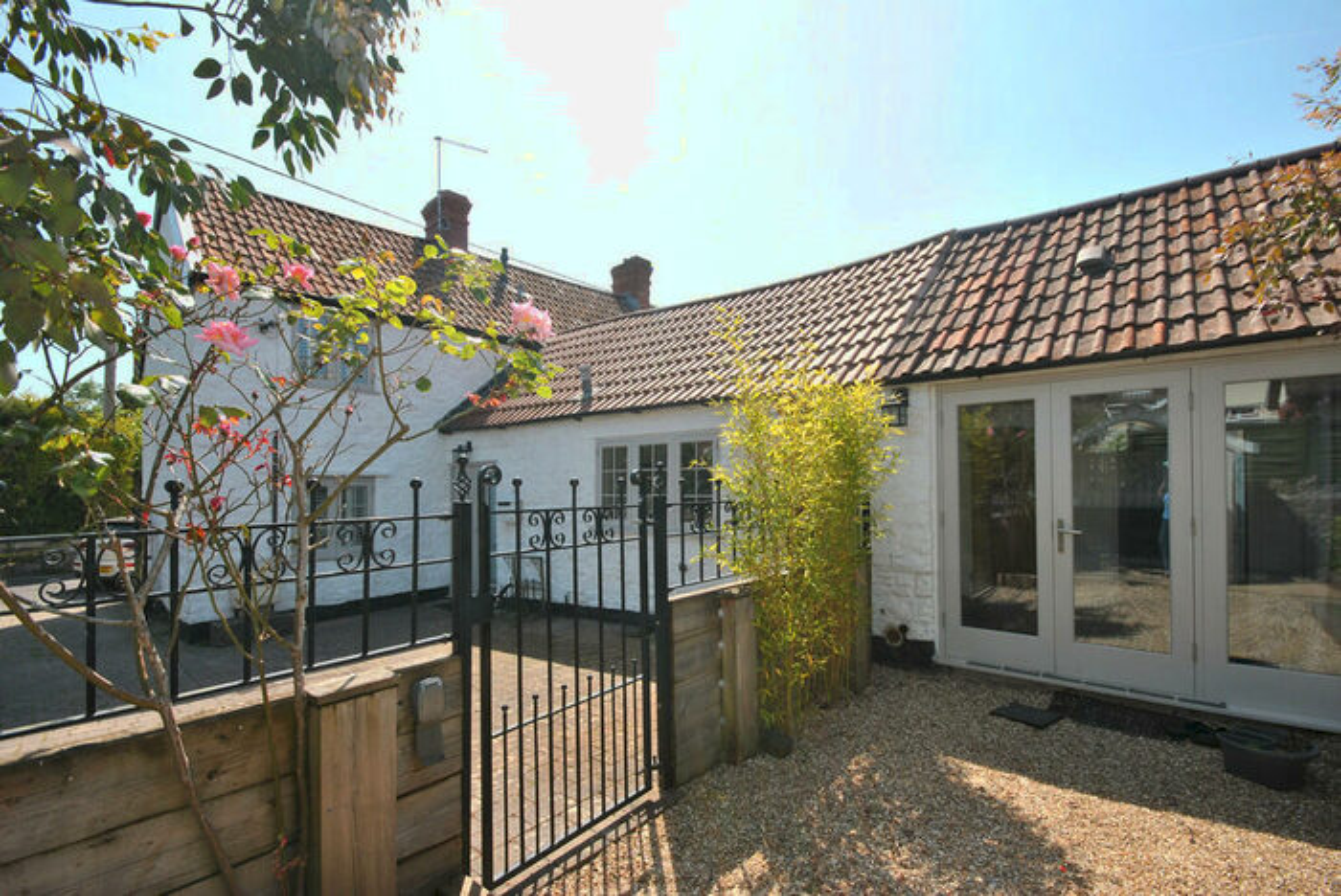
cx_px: 670
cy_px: 448
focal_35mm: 15
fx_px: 559
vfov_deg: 77.4
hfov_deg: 100.3
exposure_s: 1/200
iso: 100
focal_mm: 10
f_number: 7.1
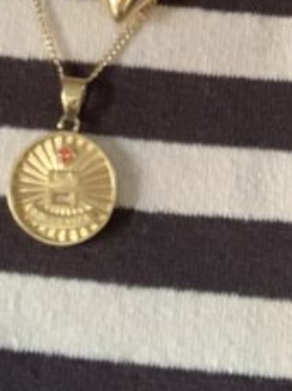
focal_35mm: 112
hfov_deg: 13.2
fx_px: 1263
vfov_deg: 16.7
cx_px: 89
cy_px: -106
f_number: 2.2
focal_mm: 2.87
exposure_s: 1/30
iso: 500
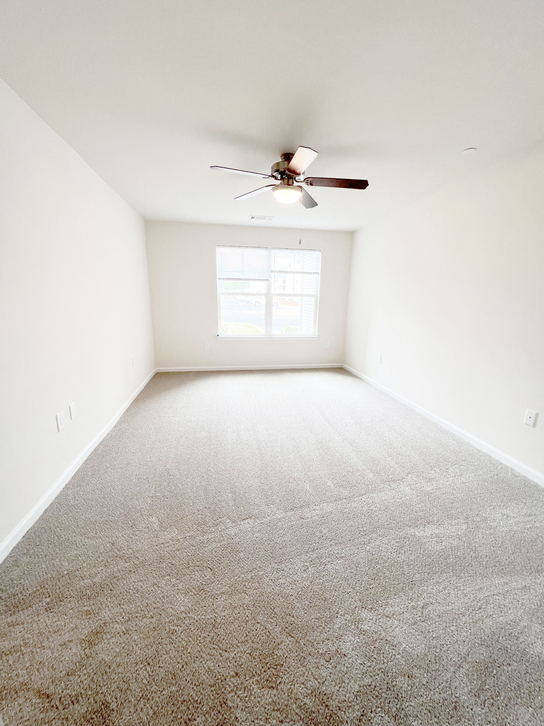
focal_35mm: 13
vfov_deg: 106.2
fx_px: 272
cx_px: 272
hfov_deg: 89.9
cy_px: 363
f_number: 1.8
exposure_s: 1/120
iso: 64
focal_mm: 1.57
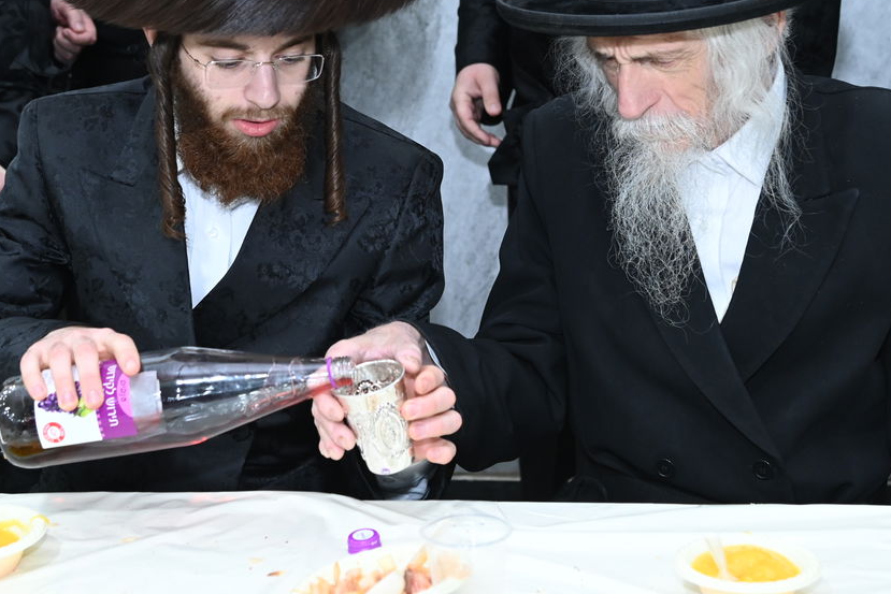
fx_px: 2005
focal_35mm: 81
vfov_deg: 16.8
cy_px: 149
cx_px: 404
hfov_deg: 25.0
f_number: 4.5
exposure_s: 1/125
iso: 2000
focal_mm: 48
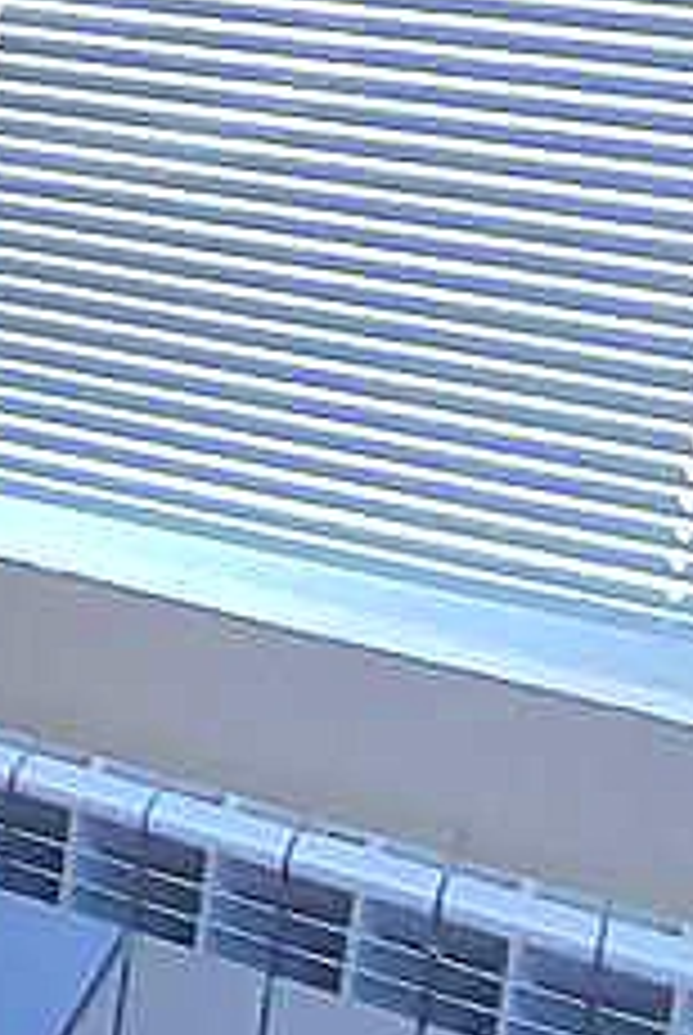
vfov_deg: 21.7
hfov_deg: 8.9
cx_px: -1876
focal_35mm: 88
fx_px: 2533
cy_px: -133
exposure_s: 1/50
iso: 250
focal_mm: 1.8
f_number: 2.2
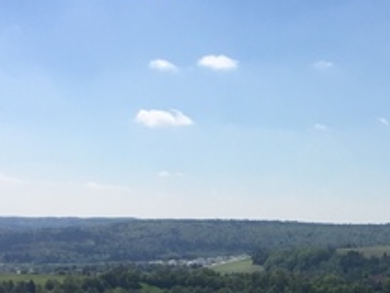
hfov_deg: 23.0
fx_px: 914
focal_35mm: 81
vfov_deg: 17.4
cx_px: 398
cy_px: 356
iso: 32
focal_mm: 4.15
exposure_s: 1/2475
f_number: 2.2
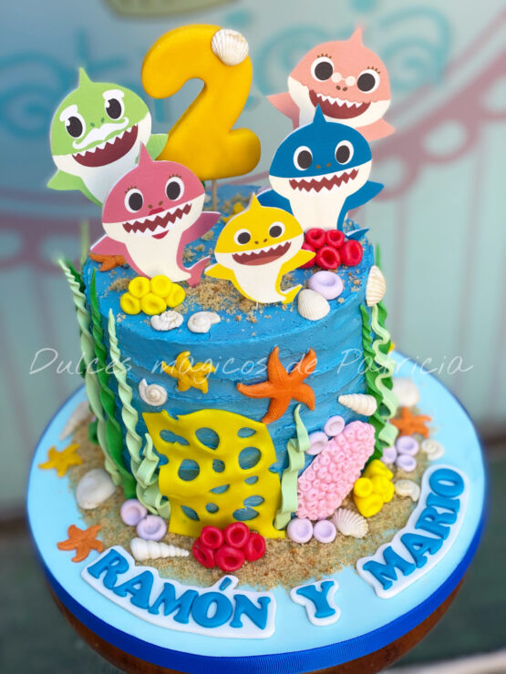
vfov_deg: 36.8
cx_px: 253
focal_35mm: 52
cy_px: 337
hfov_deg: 28.0
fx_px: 1013
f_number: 2
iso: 32
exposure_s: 1/122
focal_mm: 6
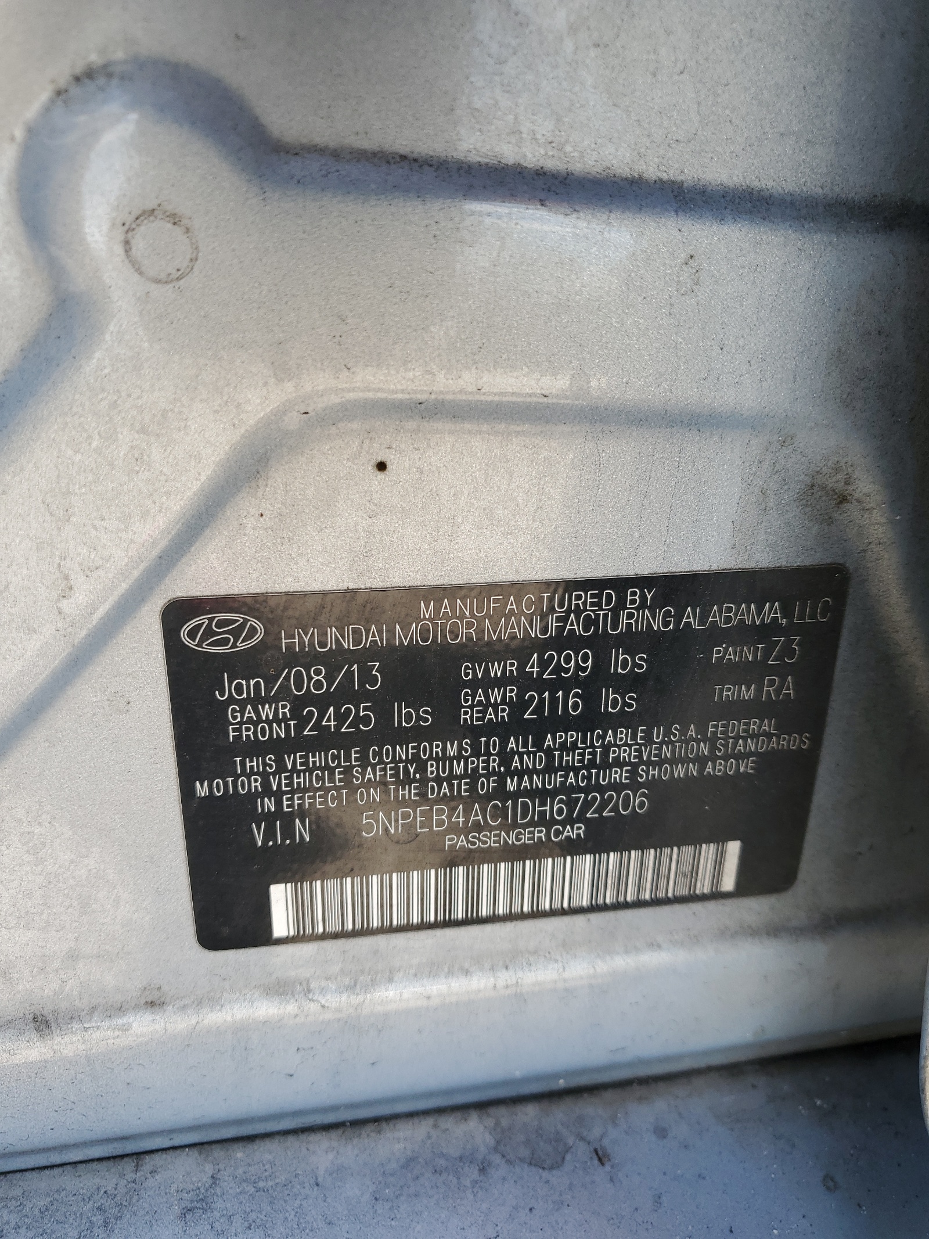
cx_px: 464
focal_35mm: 26
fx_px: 930
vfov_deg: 67.3
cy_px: 620
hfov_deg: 53.1
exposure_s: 1/417
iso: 50
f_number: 1.5
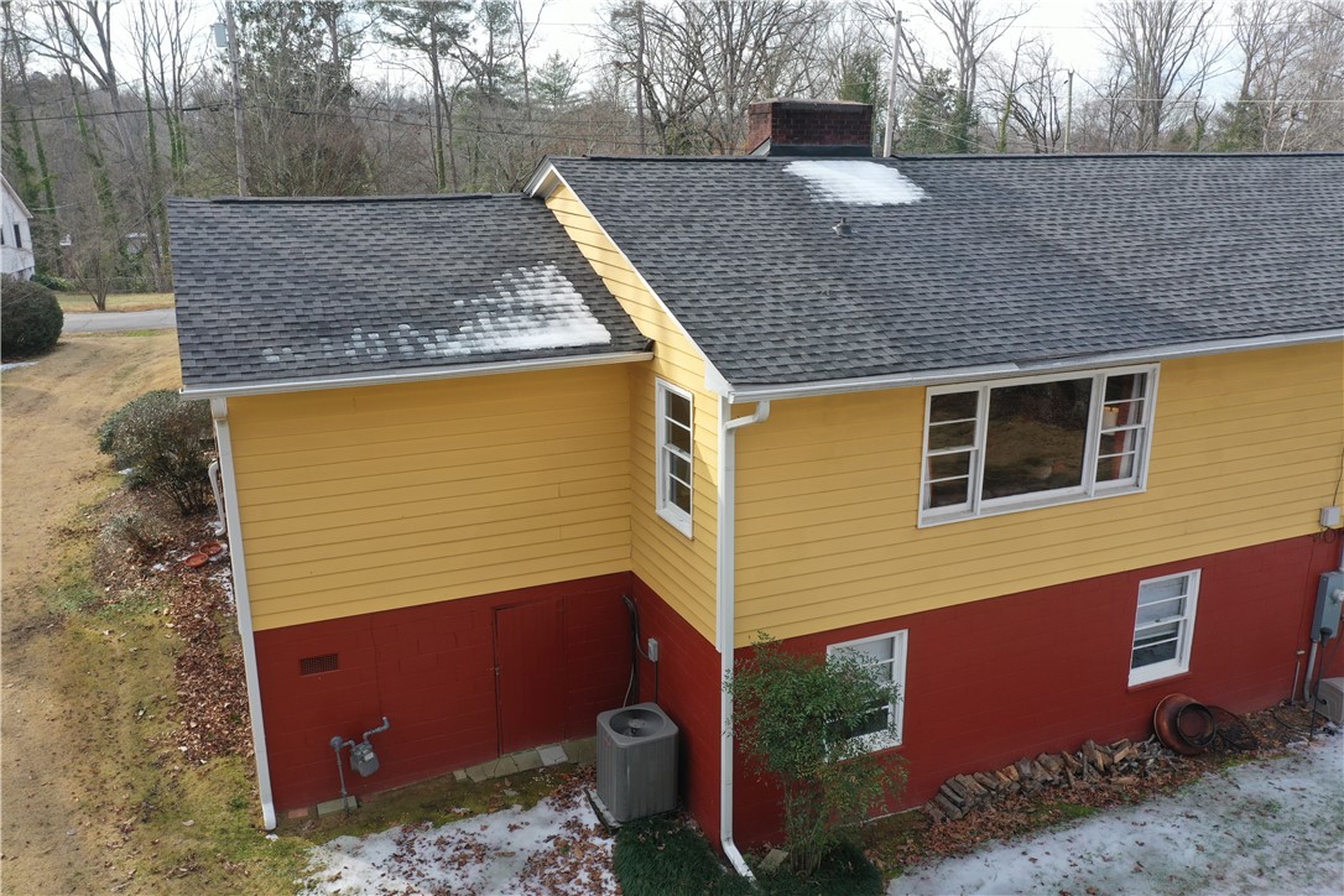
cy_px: 448
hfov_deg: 65.5
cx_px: 672
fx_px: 1045
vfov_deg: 46.4
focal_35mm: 28
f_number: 5
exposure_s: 1/200
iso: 100
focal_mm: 10.26
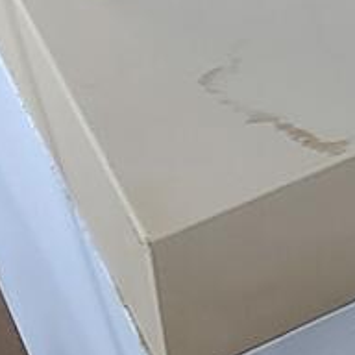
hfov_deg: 9.9
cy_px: -400
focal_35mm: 166
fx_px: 1926
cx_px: 667
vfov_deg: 9.7
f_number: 1.8
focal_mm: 5.23
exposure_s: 1/33
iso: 250
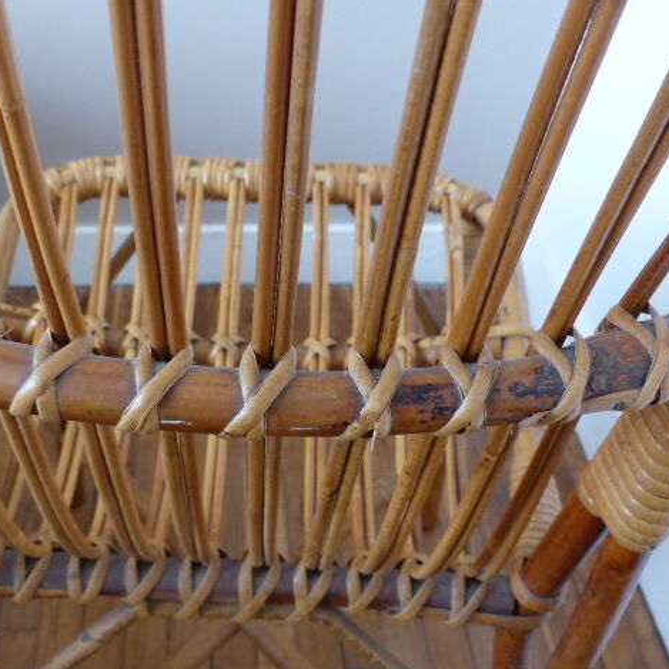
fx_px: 896
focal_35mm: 41
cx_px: 277
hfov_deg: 40.8
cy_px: 339
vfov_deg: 40.9
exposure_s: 1/60
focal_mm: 6
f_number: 2.8
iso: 200
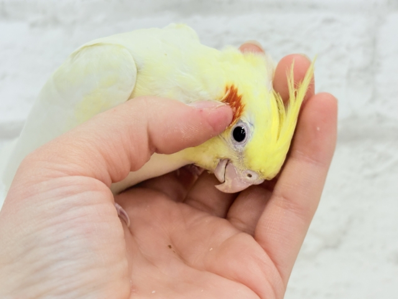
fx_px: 598
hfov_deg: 36.8
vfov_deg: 28.0
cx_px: 199
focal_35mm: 52
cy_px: 150
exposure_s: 1/100
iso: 100
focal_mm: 5.96
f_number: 1.6
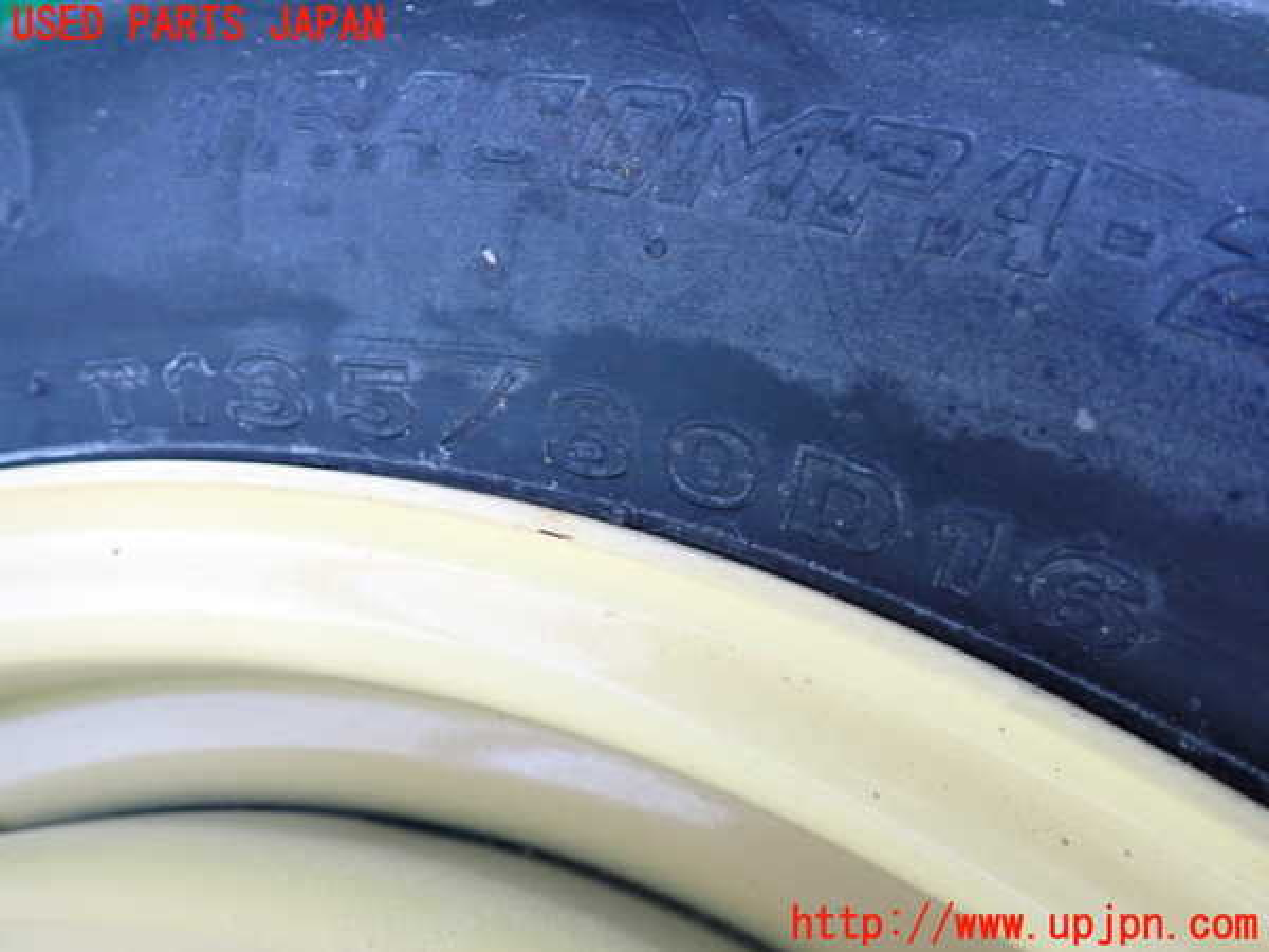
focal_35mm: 30
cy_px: 476
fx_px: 1100
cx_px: 634
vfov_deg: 46.8
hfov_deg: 60.0
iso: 320
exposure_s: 1/30
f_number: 2.3
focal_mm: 5.4
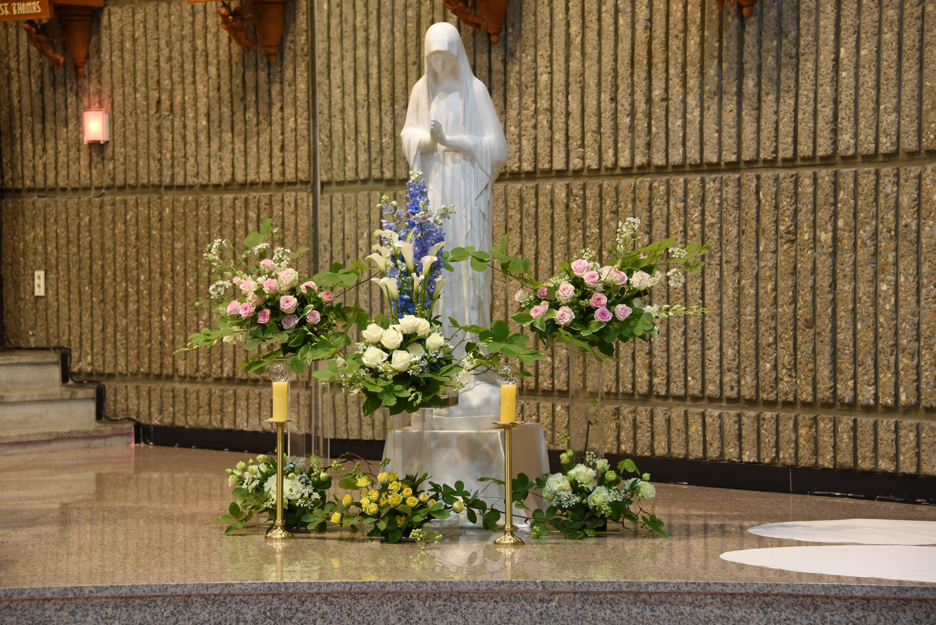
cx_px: 468
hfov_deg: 18.3
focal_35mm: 112
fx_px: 2913
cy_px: 312
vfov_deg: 12.2
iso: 1600
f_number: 6.3
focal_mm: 112
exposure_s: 1/50
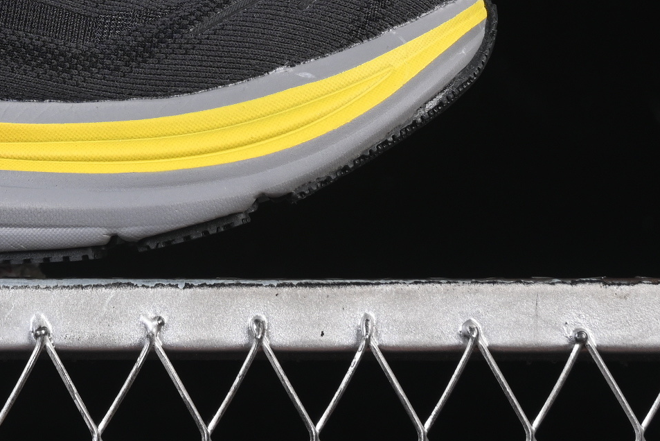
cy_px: -121
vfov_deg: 6.2
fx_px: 4016
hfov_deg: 9.2
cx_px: -189
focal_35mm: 219
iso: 160
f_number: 6.3
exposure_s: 1/50
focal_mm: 50
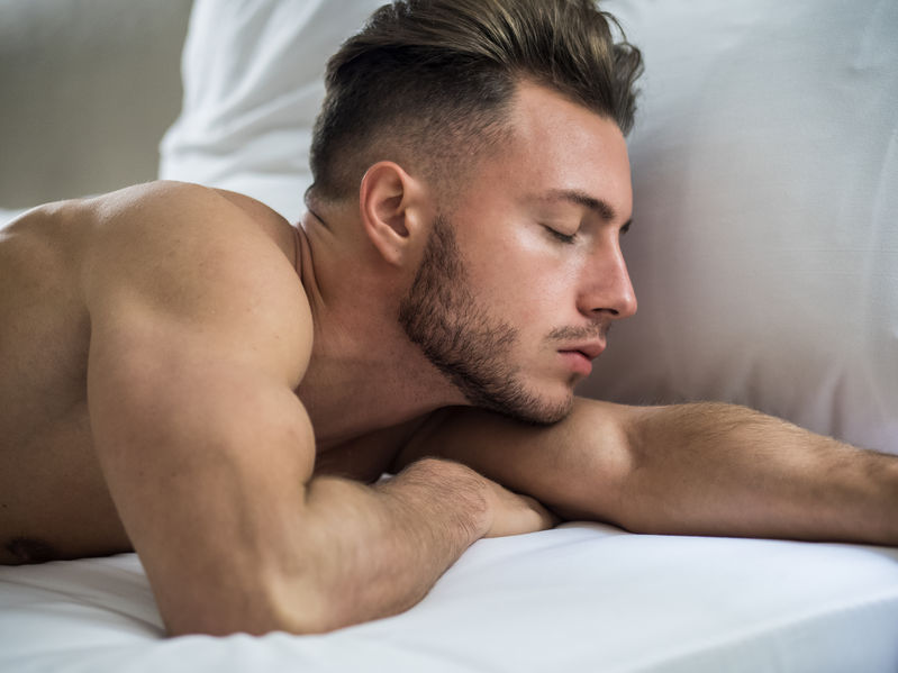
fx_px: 2231
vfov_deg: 17.2
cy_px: 336
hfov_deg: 22.8
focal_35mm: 86
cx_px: 449
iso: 400
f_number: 1.7
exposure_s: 1/20
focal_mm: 43
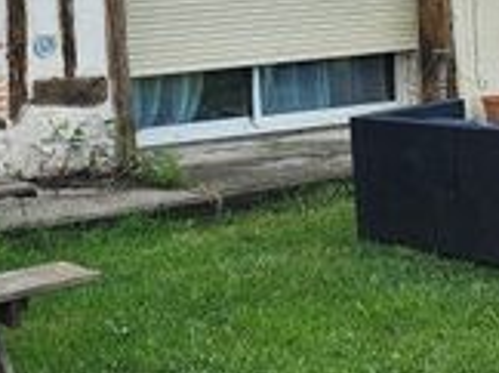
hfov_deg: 21.5
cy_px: 133
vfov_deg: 16.5
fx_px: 1281
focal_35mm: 89
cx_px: 43
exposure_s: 1/519
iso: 50
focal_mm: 5
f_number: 1.8
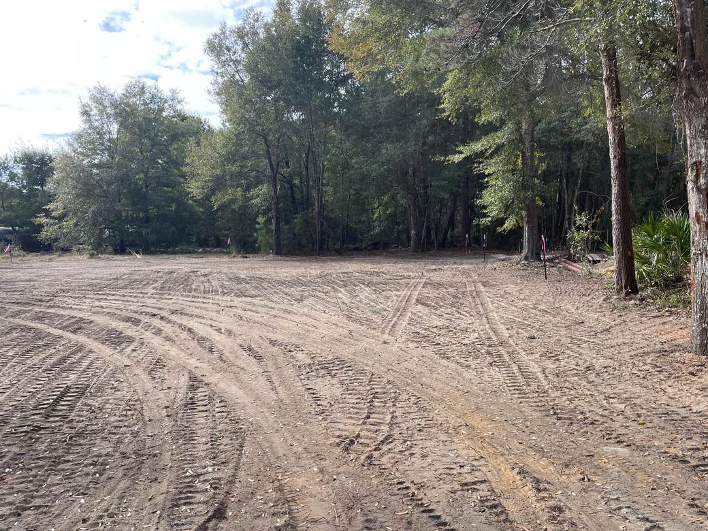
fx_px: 654
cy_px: 303
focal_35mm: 32
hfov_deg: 56.8
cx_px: 334
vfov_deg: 44.0
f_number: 1.6
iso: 32
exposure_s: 1/1052
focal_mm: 4.2
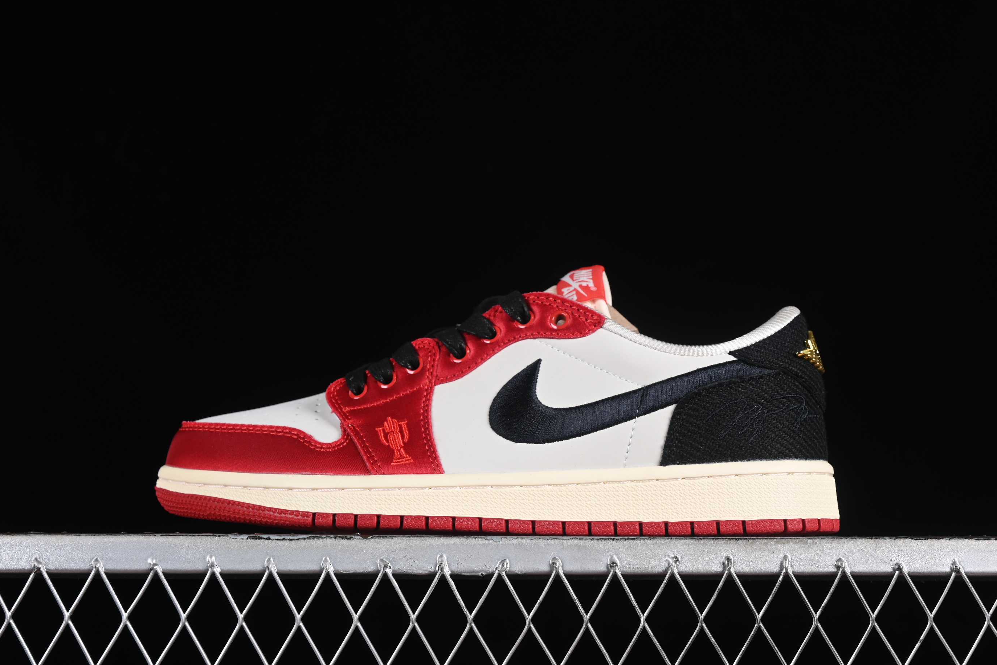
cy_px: 329
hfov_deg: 26.6
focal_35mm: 76
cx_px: 504
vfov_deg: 18.0
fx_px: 2105
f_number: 7.1
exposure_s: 1/80
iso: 160
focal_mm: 50
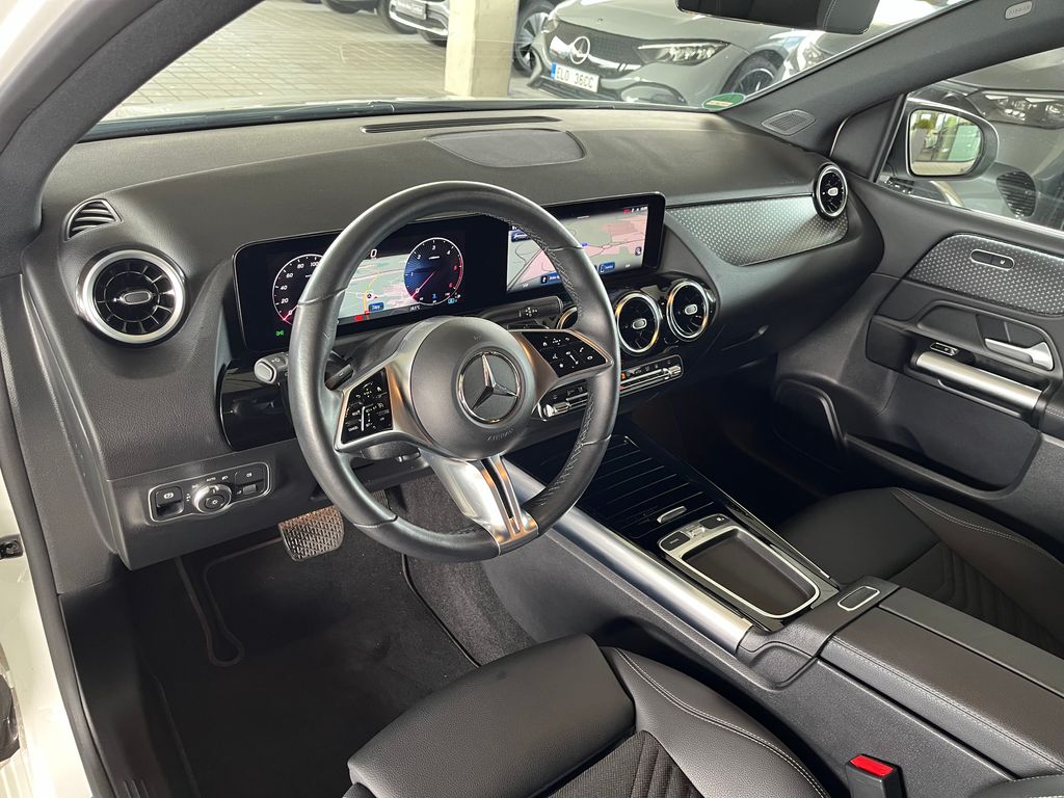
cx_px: 532
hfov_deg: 67.3
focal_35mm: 26
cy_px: 399
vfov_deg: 53.1
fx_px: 799
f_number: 1.6
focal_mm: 5.1
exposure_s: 1/60
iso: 250
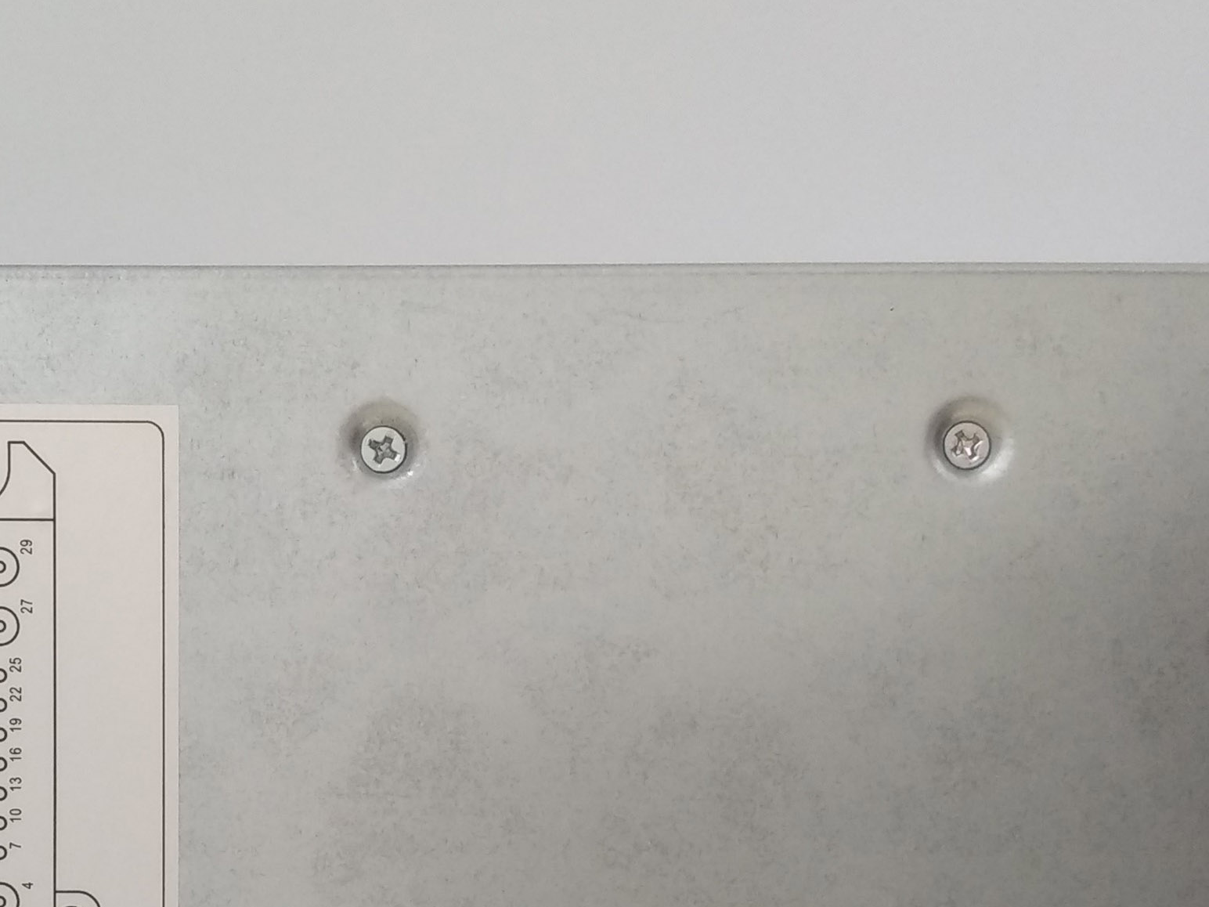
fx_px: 1991
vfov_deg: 25.0
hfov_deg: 33.1
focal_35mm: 57
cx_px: 294
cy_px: 784
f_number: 2.2
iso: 250
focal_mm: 3.81
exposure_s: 1/100
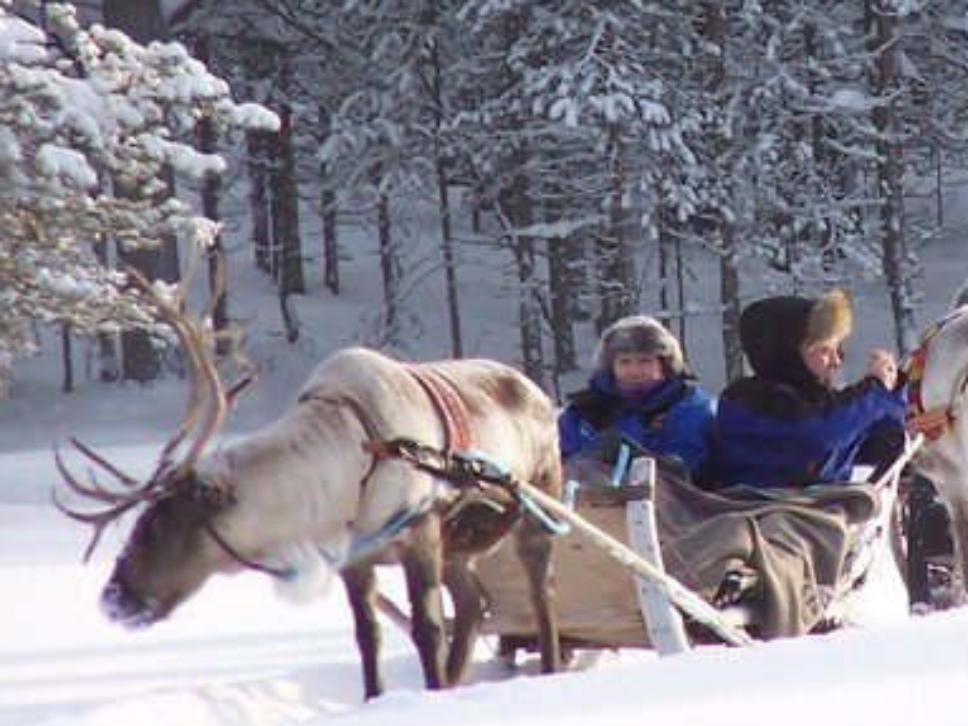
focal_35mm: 794
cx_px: 864
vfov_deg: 1.9
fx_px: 22196
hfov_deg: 2.5
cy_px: 248
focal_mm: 63
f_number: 3.7
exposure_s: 1/350
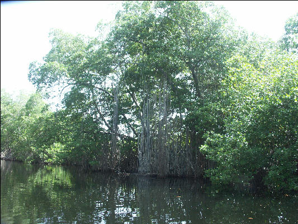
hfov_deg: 63.4
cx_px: 149
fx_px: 241
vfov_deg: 49.8
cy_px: 112
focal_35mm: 28
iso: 100
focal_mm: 7.21
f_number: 4.5
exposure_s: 1/160
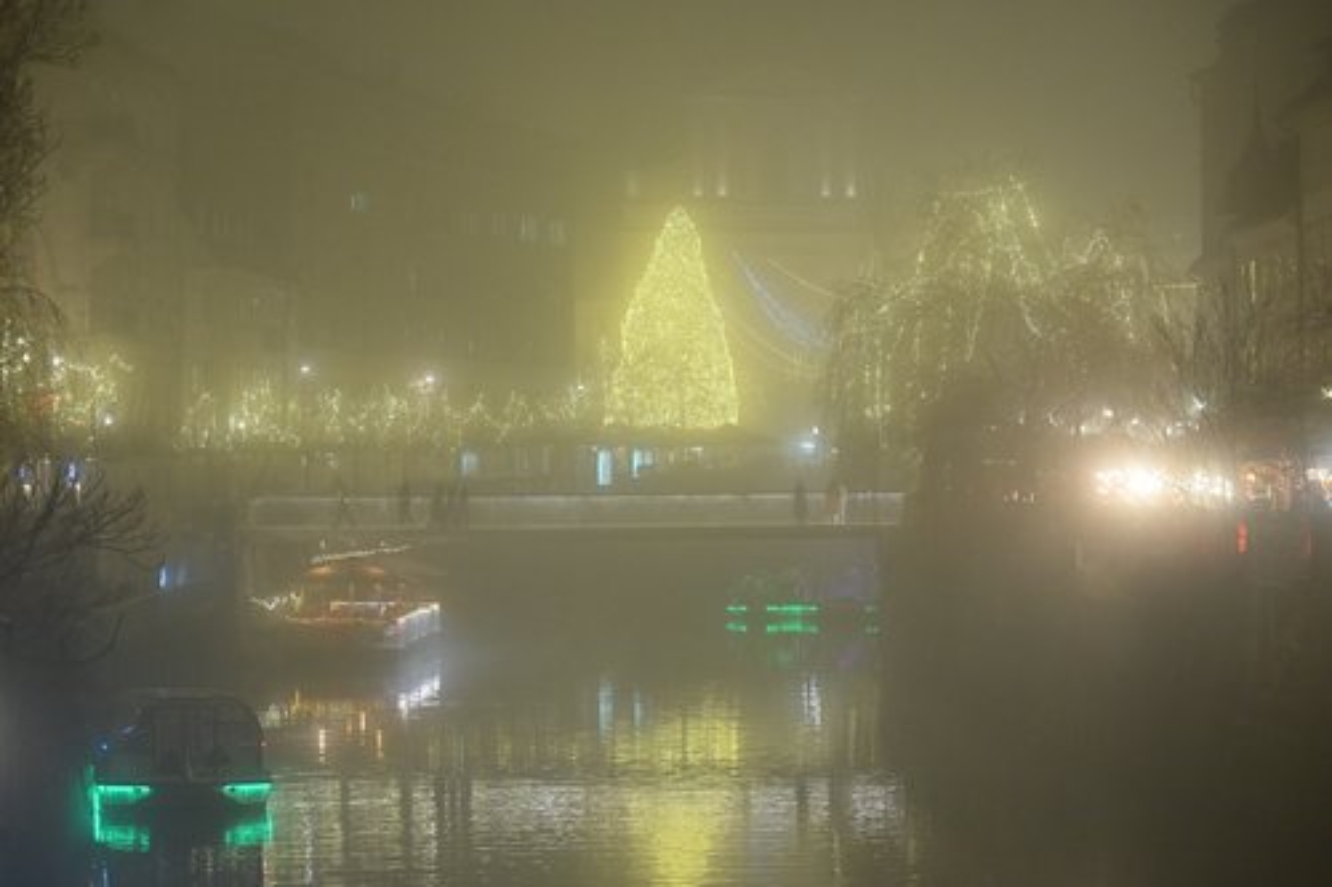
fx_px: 3588
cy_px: 444
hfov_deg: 21.0
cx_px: 666
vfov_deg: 14.1
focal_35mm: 97
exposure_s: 1/40
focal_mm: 97
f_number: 3.5
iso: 3200
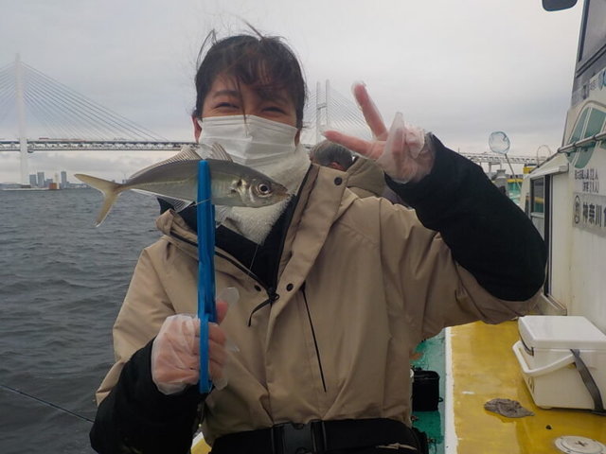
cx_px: 303
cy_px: 227
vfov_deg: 46.8
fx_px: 525
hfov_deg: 60.0
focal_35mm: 30
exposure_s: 1/160
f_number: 3.3
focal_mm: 4.1
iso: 125
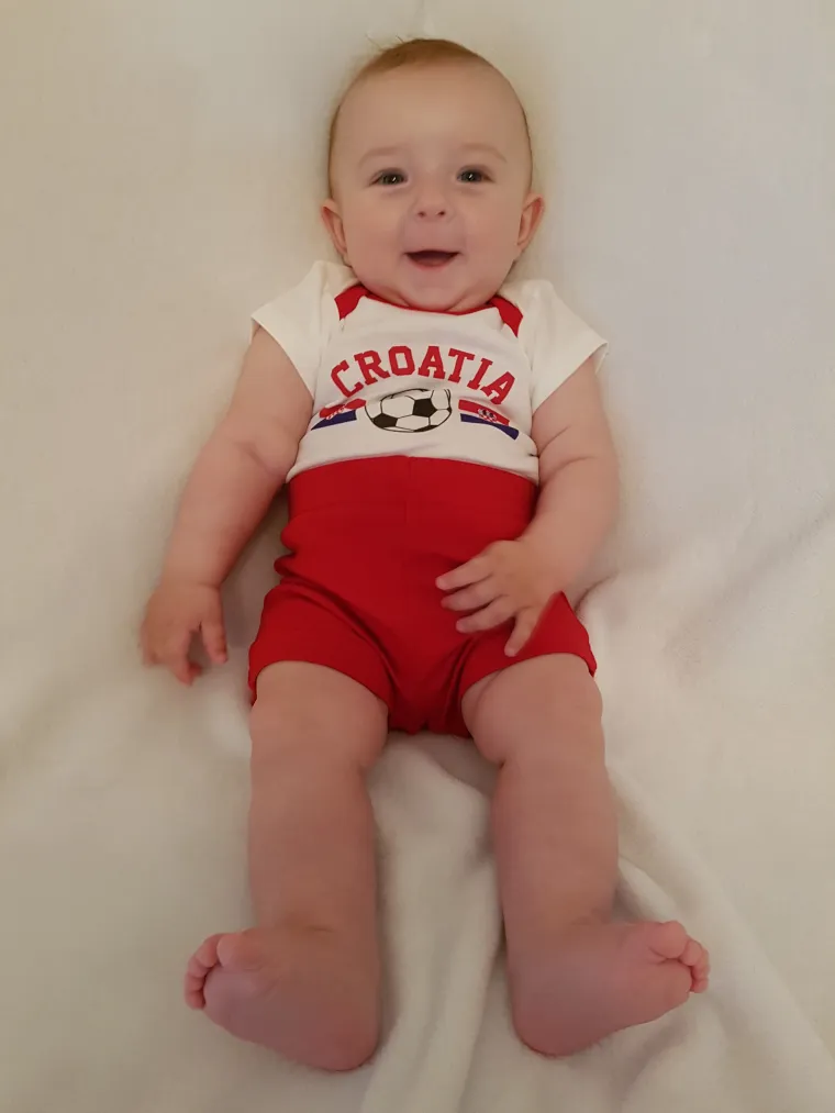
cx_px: 418
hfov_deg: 53.1
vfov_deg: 67.3
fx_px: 836
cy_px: 556
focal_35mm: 26
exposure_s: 1/14
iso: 200
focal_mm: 4.2
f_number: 1.7
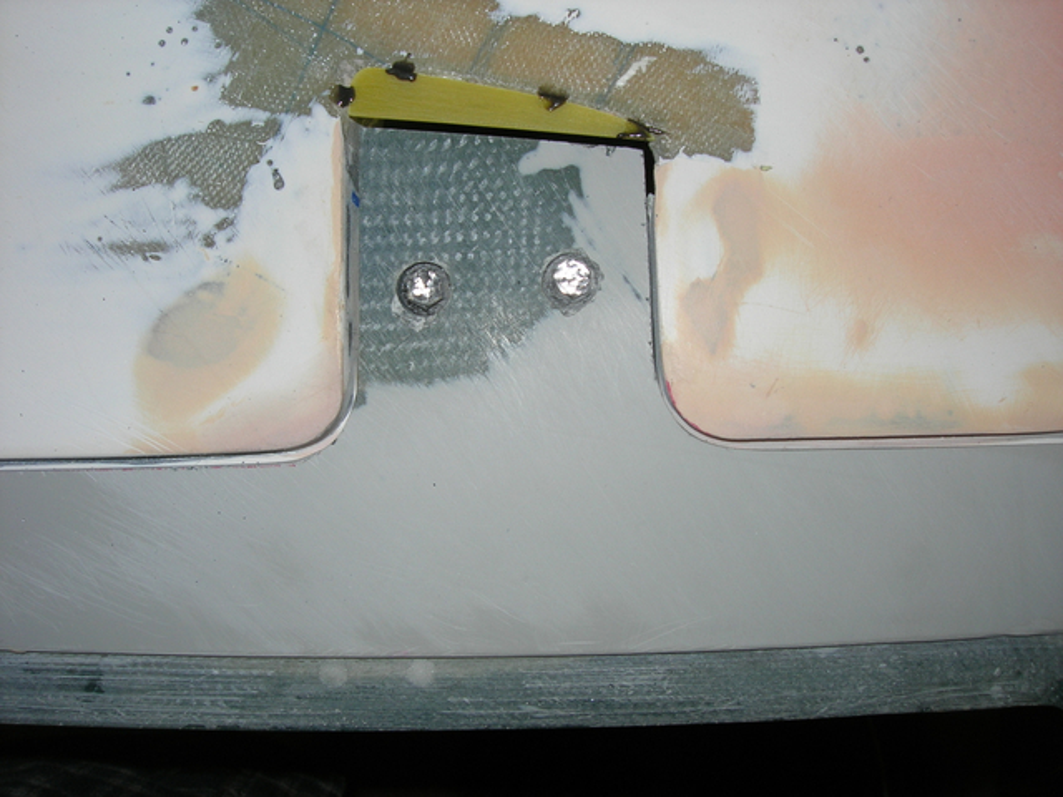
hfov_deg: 49.0
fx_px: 1167
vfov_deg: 37.7
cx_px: 532
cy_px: 398
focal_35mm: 38
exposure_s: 1/60.1
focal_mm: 7.8
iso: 64
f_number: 4.8
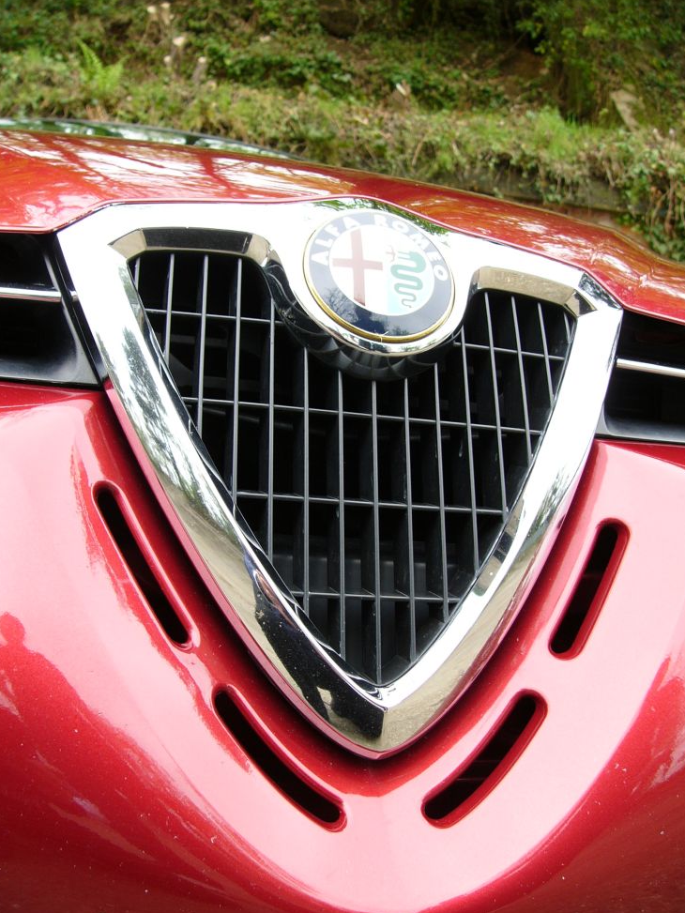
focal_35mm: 37
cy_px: 464
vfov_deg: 50.1
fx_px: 976
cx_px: 345
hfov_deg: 38.7
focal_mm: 6
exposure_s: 1/60
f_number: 2.8
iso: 50
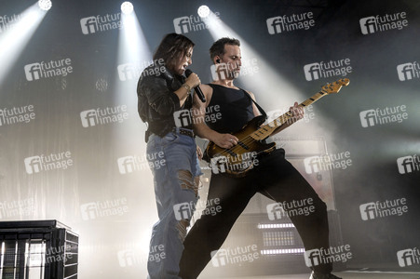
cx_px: 210
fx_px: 396
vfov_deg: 38.8
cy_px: 140
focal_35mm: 34
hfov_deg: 55.8
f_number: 8
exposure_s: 1/320
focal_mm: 34
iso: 2000
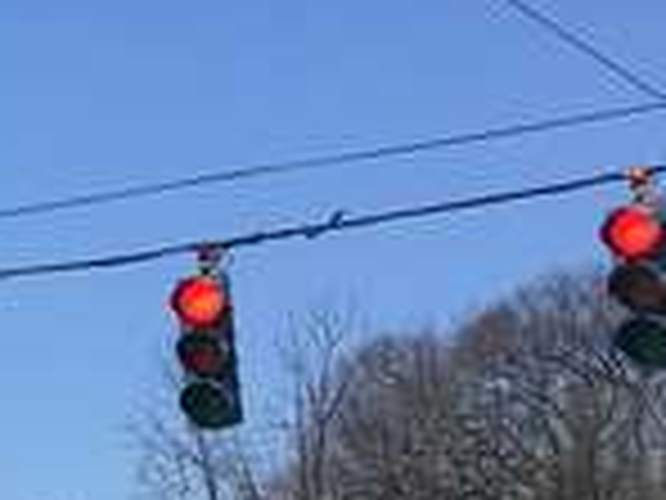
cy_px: 653
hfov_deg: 10.8
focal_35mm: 157
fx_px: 3021
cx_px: -918
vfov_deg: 9.3
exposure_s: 1/1350
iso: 25
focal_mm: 4.15
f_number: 2.2
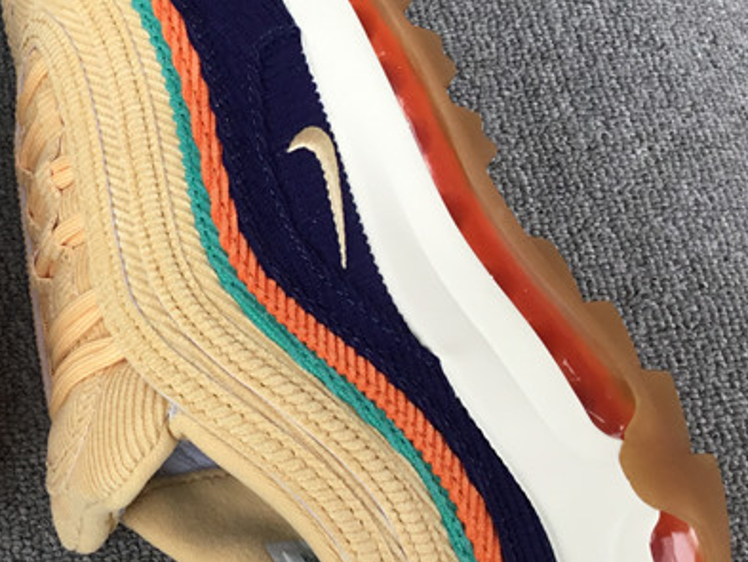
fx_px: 1535
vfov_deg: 20.7
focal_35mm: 71
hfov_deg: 25.8
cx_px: -25
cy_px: 262
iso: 32
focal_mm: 3.3
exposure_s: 1/100
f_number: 2.4
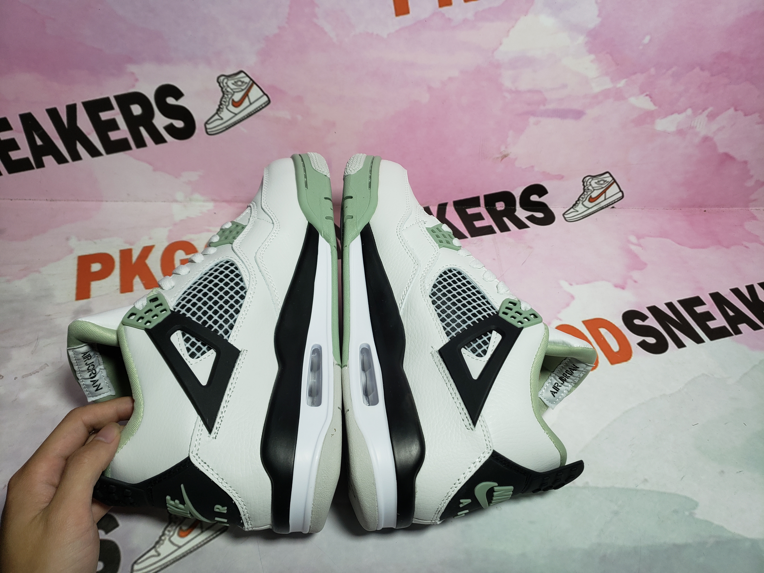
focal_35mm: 26
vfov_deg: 53.1
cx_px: 382
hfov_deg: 67.3
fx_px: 574
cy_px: 286
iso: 50
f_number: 1.5
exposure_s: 1/665
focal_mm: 4.3
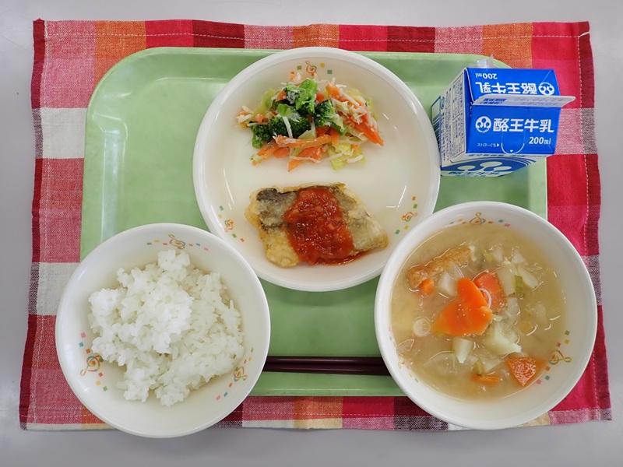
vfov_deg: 54.9
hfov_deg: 69.4
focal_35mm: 25
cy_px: 234
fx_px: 450
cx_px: 312
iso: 100
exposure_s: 1/160
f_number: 2
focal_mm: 4.5
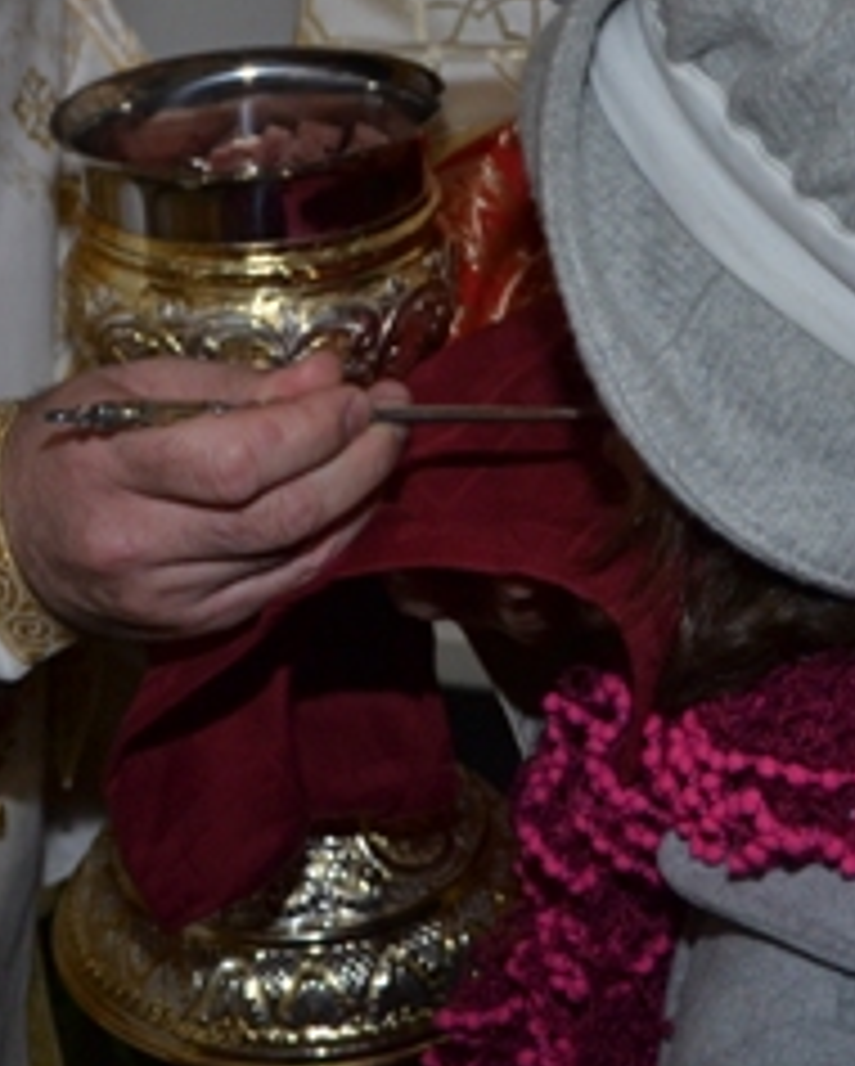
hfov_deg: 18.7
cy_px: 135
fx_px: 2590
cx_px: 405
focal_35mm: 82
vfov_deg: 22.8
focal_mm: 18
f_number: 3.5
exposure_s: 1/60
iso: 280
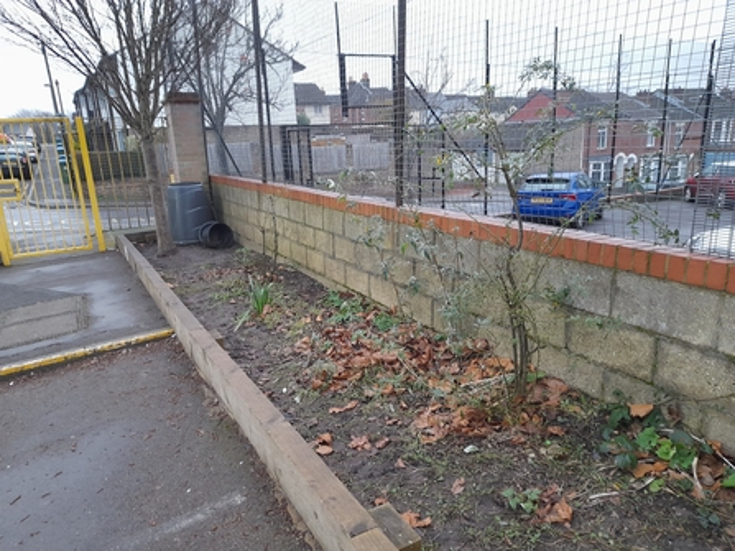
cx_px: 368
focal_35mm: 25
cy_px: 276
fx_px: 531
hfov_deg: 69.4
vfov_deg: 54.9
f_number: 2
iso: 250
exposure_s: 1/33
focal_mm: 4.6
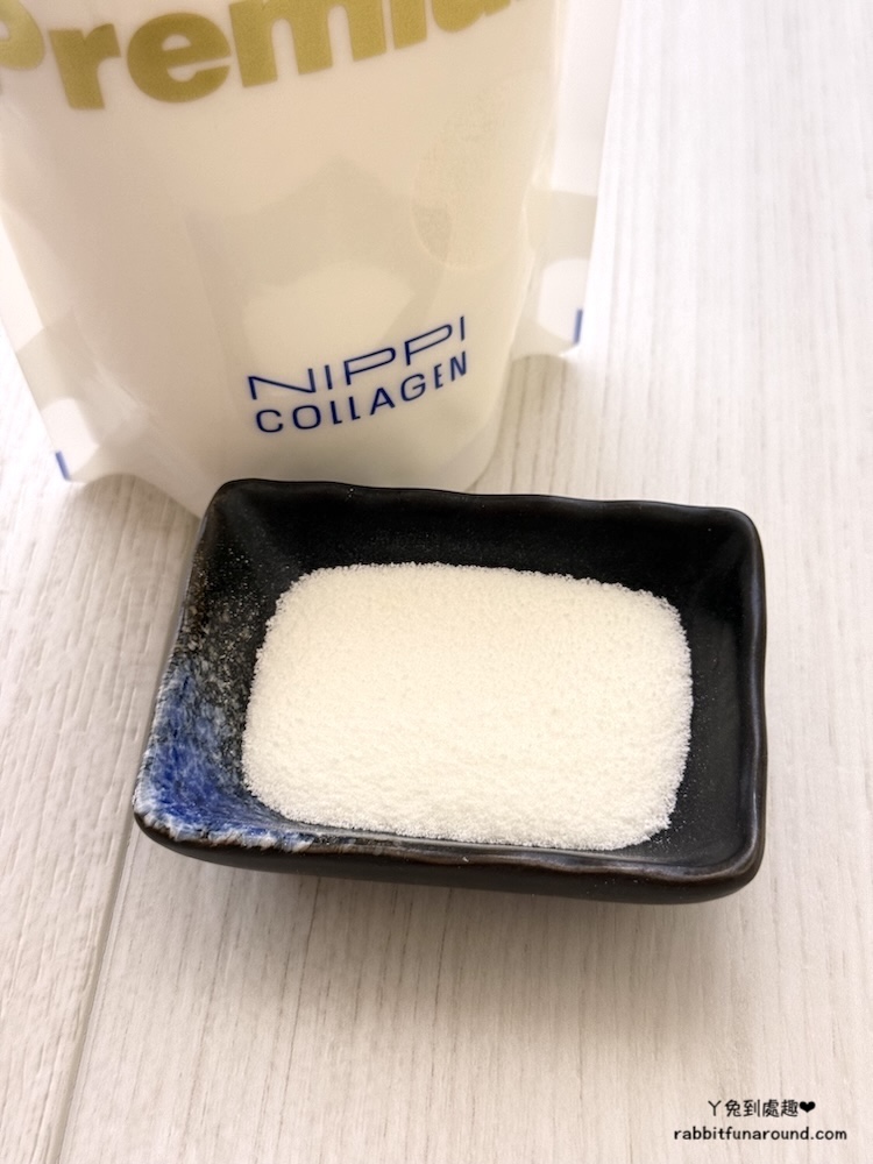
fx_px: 1614
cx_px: 436
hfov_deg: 30.3
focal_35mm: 48
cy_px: 582
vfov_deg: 39.7
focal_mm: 6.76
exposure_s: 1/40
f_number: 1.78
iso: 200
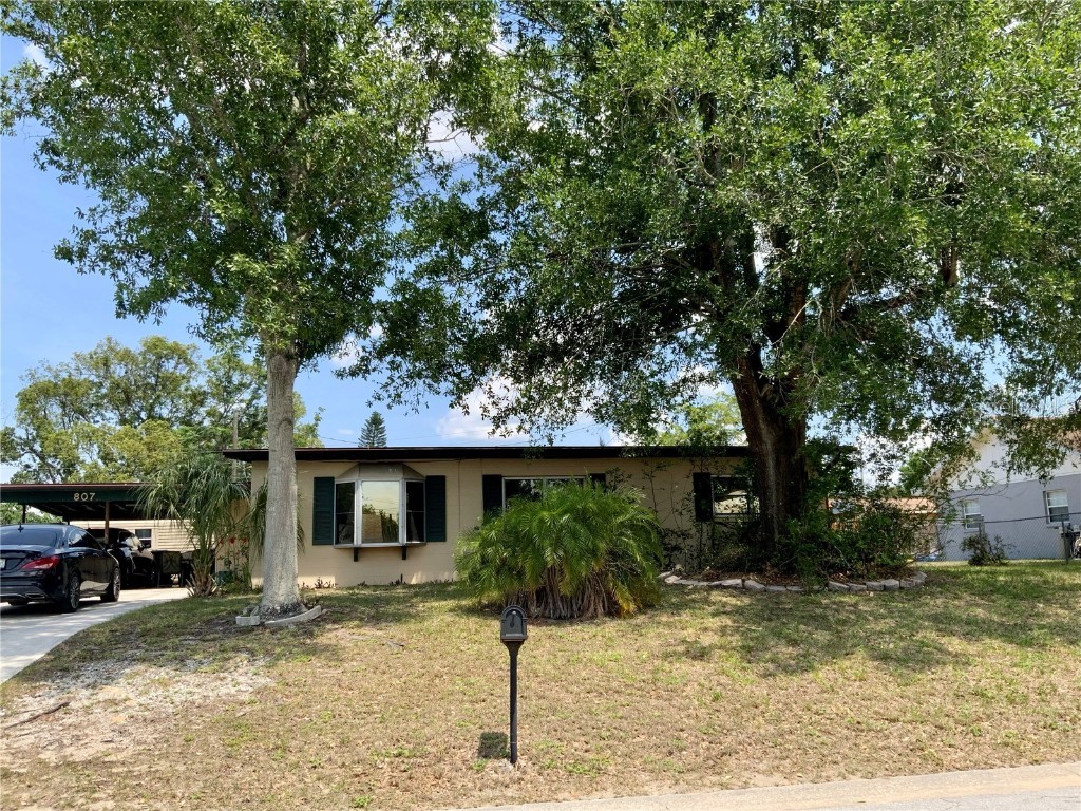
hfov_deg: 61.7
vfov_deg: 48.2
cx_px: 540
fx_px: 906
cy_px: 406
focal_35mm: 29
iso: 16
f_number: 1.8
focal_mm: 3
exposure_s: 1/962
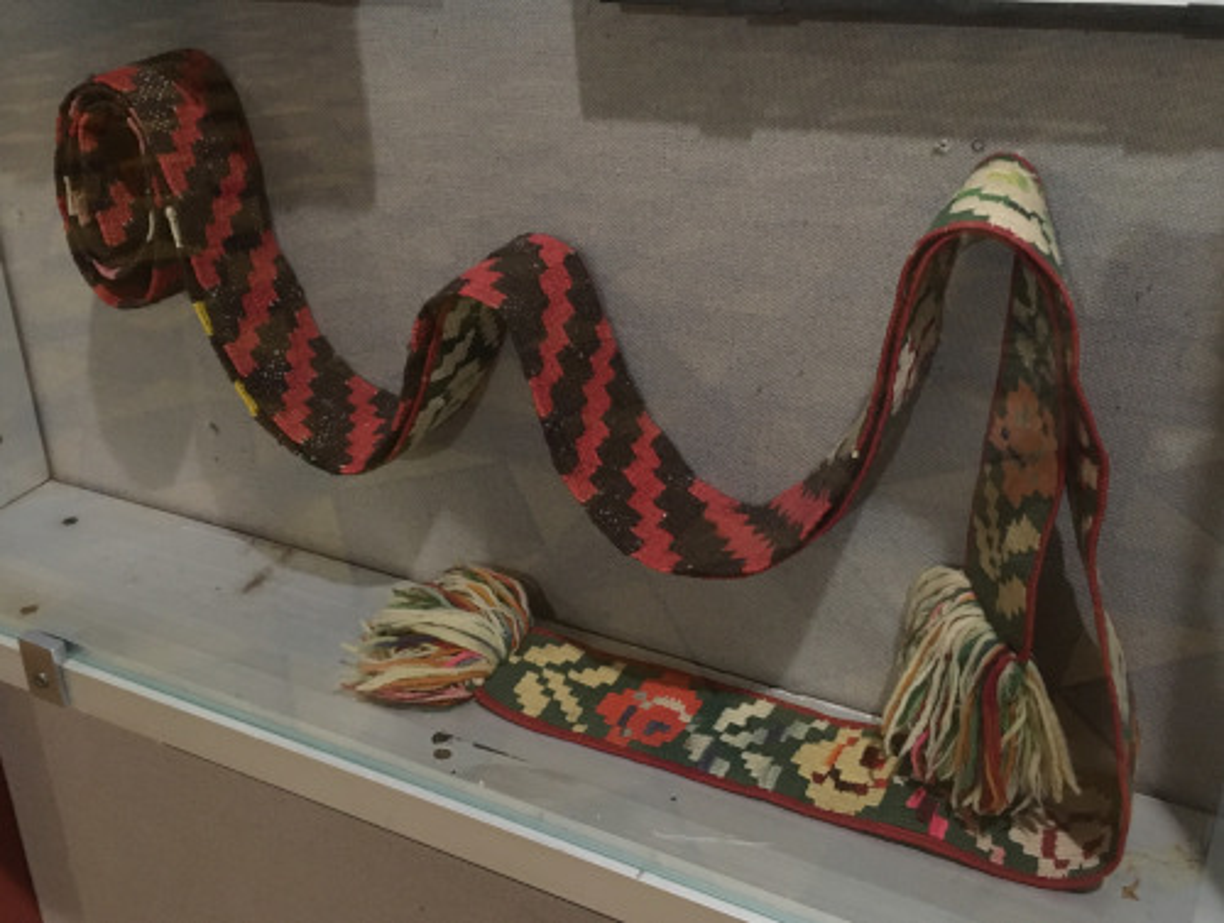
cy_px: 462
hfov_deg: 61.6
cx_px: 612
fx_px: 1027
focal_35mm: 29
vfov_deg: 48.4
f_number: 2.2
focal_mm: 4.15
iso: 400
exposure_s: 1/17
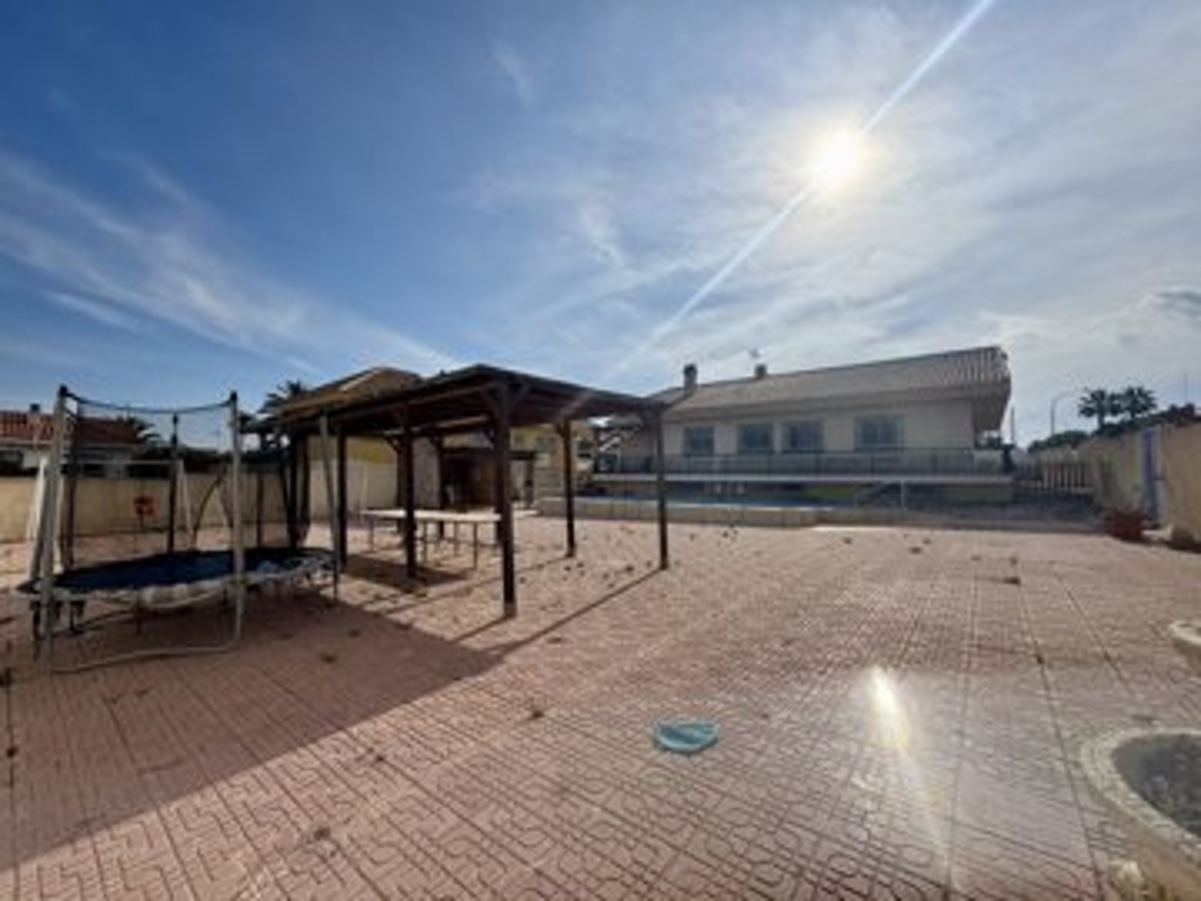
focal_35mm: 14
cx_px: 600
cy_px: 450
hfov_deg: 102.1
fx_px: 486
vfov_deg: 85.7
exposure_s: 1/3906
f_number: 2.2
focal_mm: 2.22
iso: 40
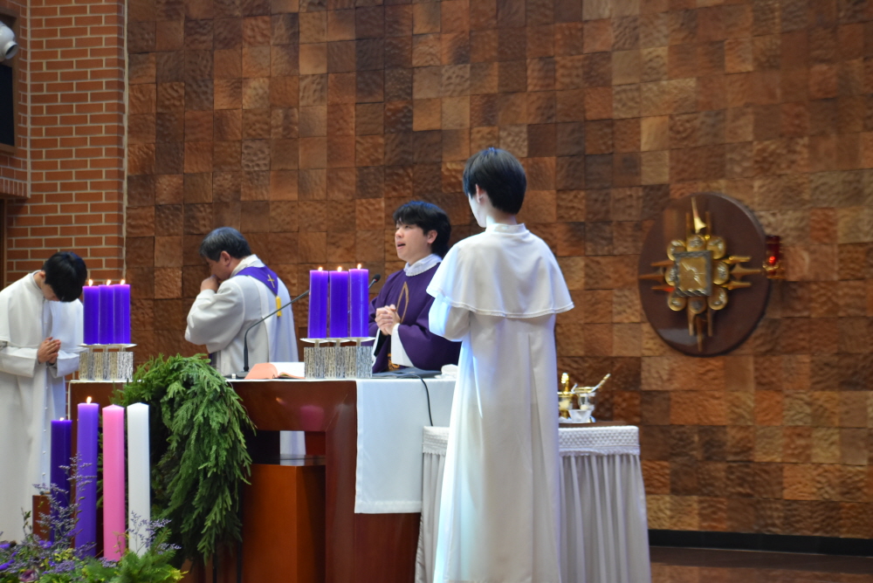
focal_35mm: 105
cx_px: 436
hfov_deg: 19.4
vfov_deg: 13.1
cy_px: 292
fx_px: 2548
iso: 900
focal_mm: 70
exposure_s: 1/60
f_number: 4.5
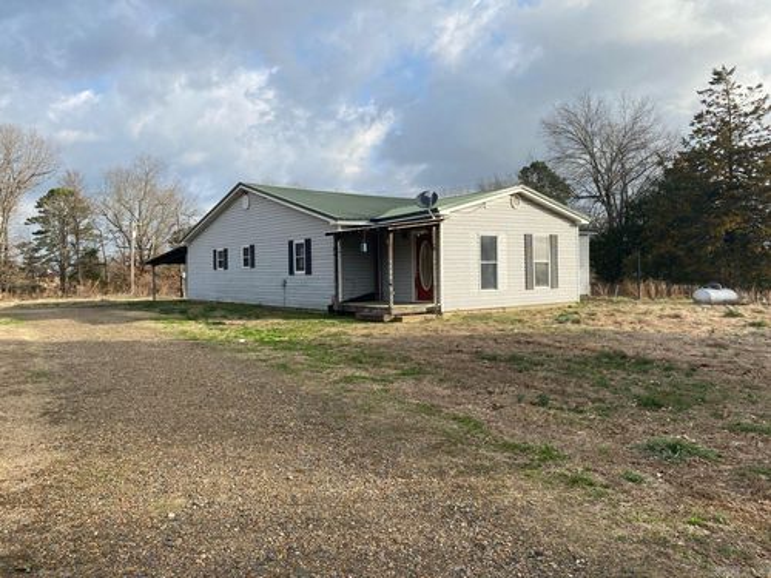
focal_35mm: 26
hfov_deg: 67.3
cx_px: 386
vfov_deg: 53.1
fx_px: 579
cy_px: 289
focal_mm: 4.25
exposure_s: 1/1866
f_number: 1.8
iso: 32
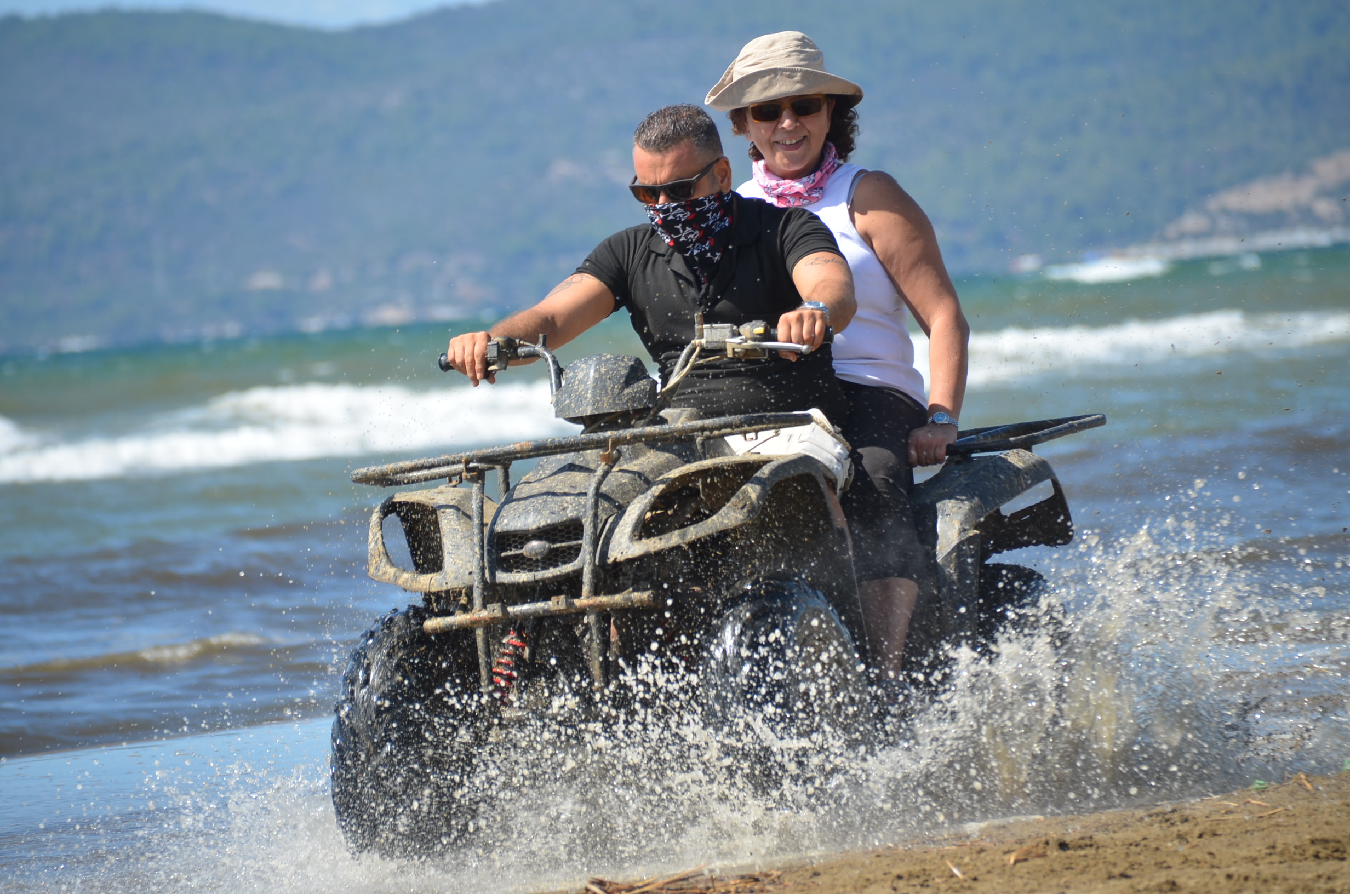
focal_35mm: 375
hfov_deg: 5.5
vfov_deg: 3.6
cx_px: 675
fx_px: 14033
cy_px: 447
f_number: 6.3
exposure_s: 1/500
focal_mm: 250
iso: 200
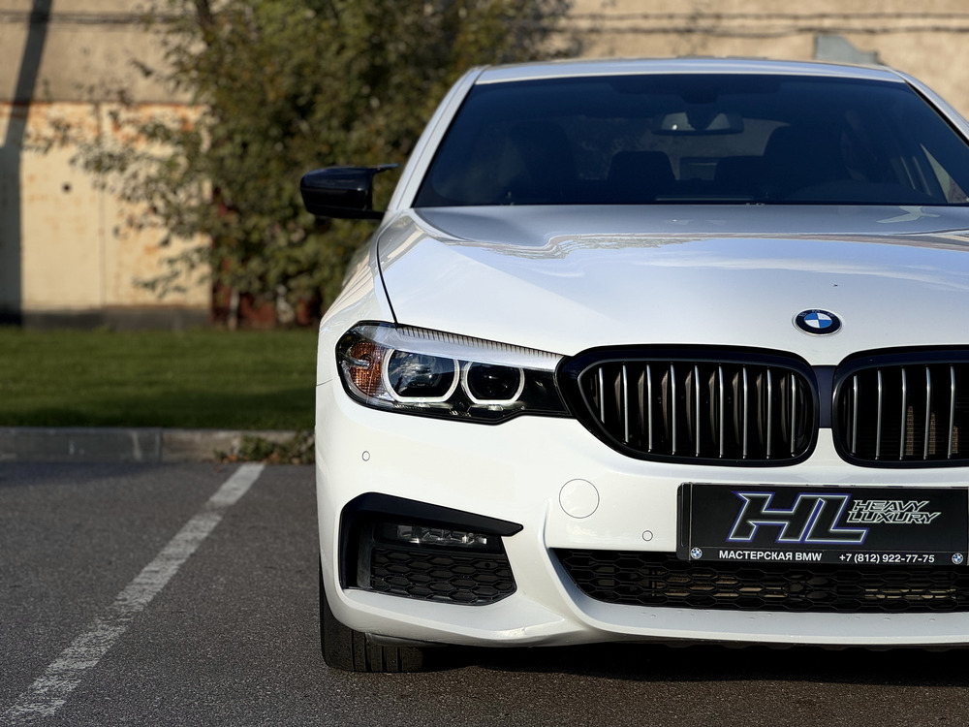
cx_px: 484
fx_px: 2155
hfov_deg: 25.3
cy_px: 364
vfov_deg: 19.1
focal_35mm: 77
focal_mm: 9
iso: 25
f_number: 2.8
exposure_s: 1/834
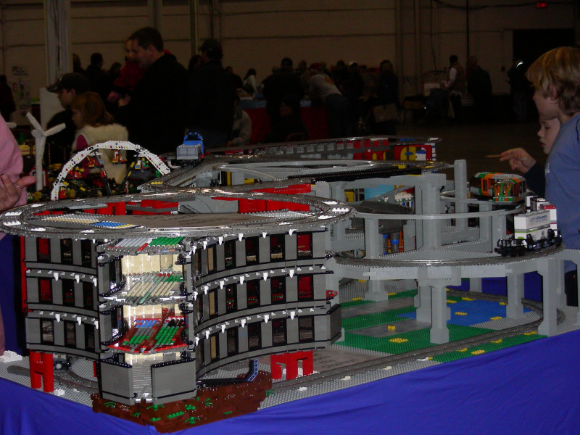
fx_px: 1324
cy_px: 218
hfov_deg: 24.7
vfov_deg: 18.7
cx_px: 290
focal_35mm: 79
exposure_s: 1/60.1
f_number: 3.5
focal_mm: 13.2
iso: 200
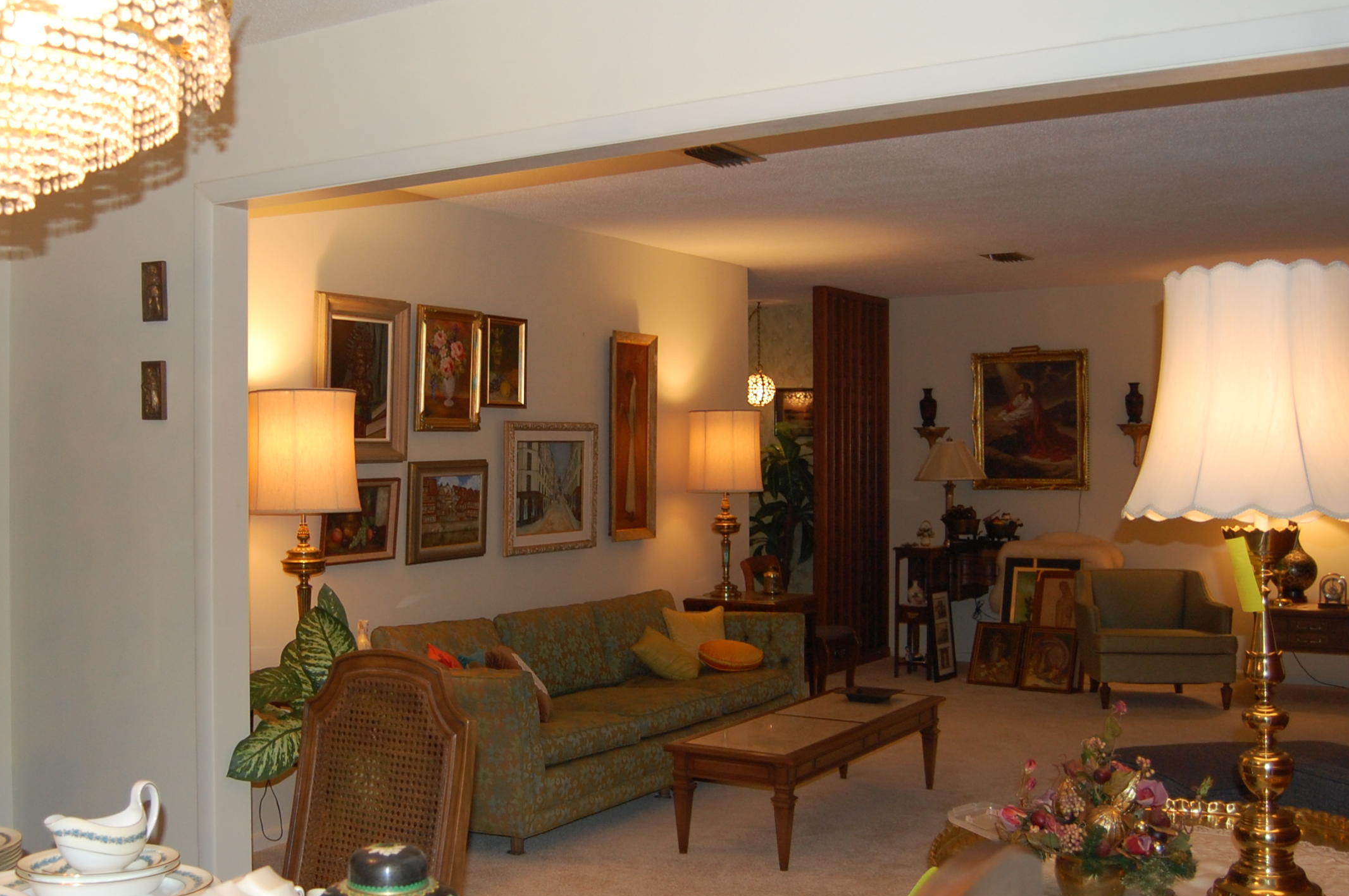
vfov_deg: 35.0
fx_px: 1422
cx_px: 539
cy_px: 461
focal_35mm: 38
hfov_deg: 50.4
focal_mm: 18
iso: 400
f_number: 3.5
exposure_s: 1/60
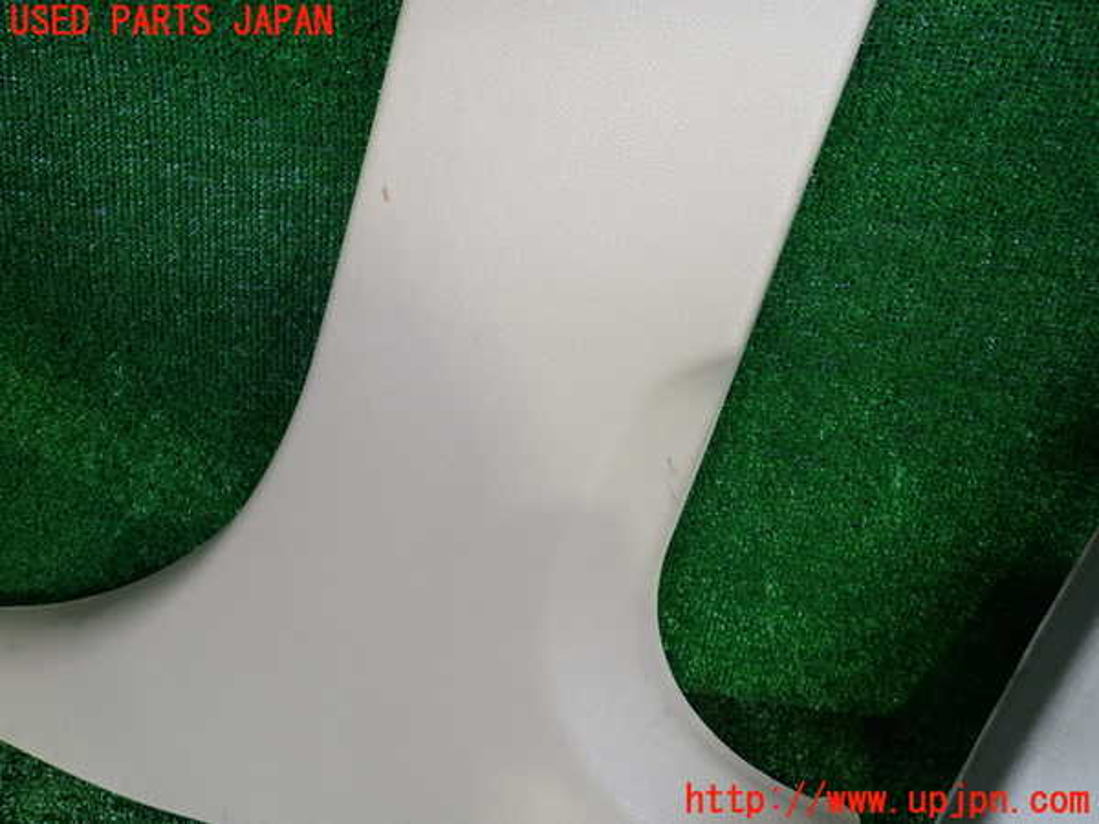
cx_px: 550
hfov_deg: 69.4
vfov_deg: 54.9
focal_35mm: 25
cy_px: 412
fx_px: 794
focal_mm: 4.5
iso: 200
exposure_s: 1/80
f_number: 2
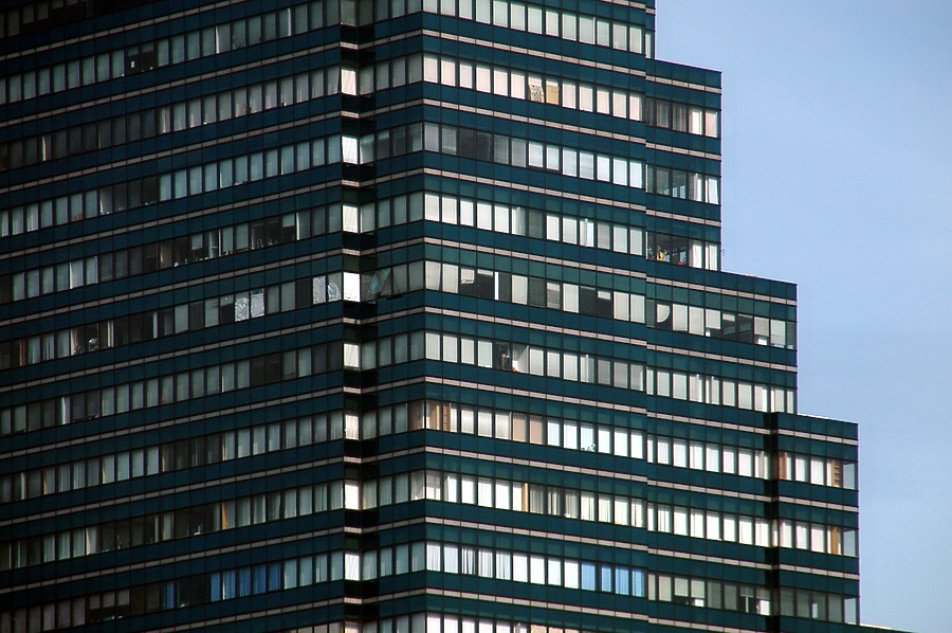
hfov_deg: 6.9
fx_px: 7925
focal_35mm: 300
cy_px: 316
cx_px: 476
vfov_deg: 4.6
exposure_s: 1/320
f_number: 6.3
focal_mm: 200
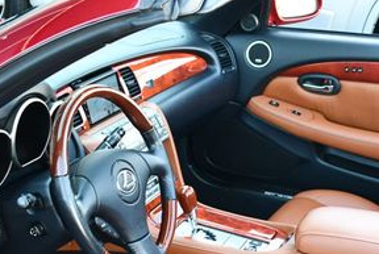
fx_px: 844
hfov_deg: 24.9
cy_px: 270
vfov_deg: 16.7
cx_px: 299
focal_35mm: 80
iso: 800
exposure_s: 1/200
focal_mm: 18
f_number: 3.5
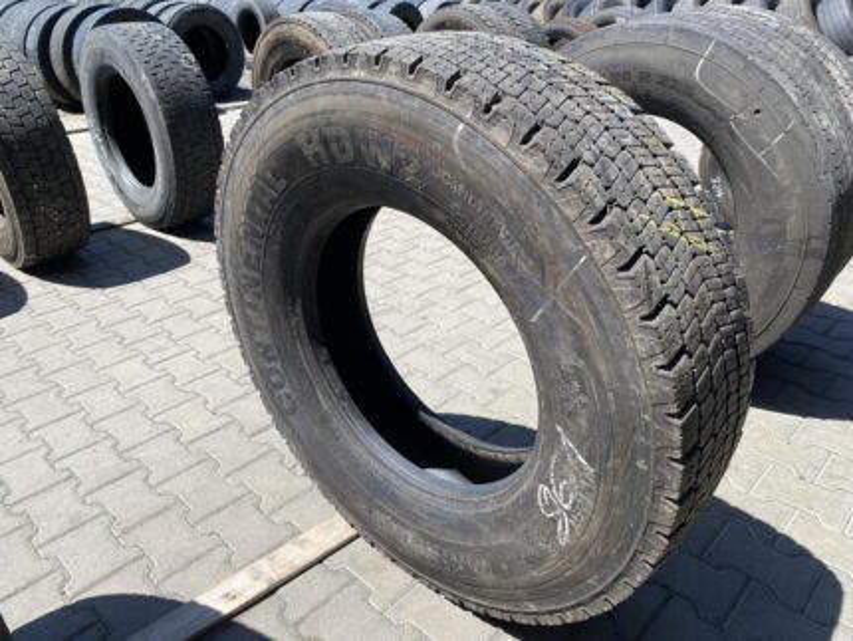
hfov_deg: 67.3
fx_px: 641
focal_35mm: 26
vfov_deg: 53.1
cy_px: 320
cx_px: 426
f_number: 1.8
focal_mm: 4.25
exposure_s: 1/1447
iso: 32
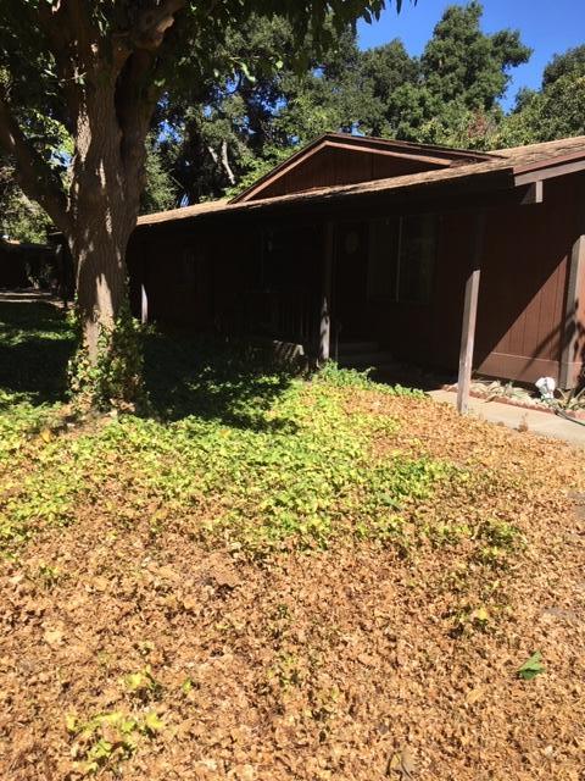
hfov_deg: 48.2
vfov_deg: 61.7
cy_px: 390
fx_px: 653
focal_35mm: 29
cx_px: 292
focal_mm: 4.15
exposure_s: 1/974
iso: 25
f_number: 2.2
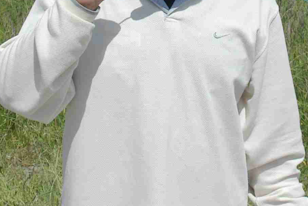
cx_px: 168
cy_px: -88
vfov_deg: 9.6
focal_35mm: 139
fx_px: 1190
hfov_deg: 14.7
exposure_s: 1/125
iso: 200
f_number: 19
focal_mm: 28
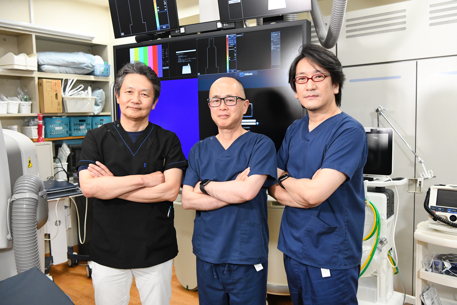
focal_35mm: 32
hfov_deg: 58.7
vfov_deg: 41.1
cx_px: 228
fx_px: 406
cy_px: 152
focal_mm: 32
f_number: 5.6
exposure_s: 1/125
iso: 4000
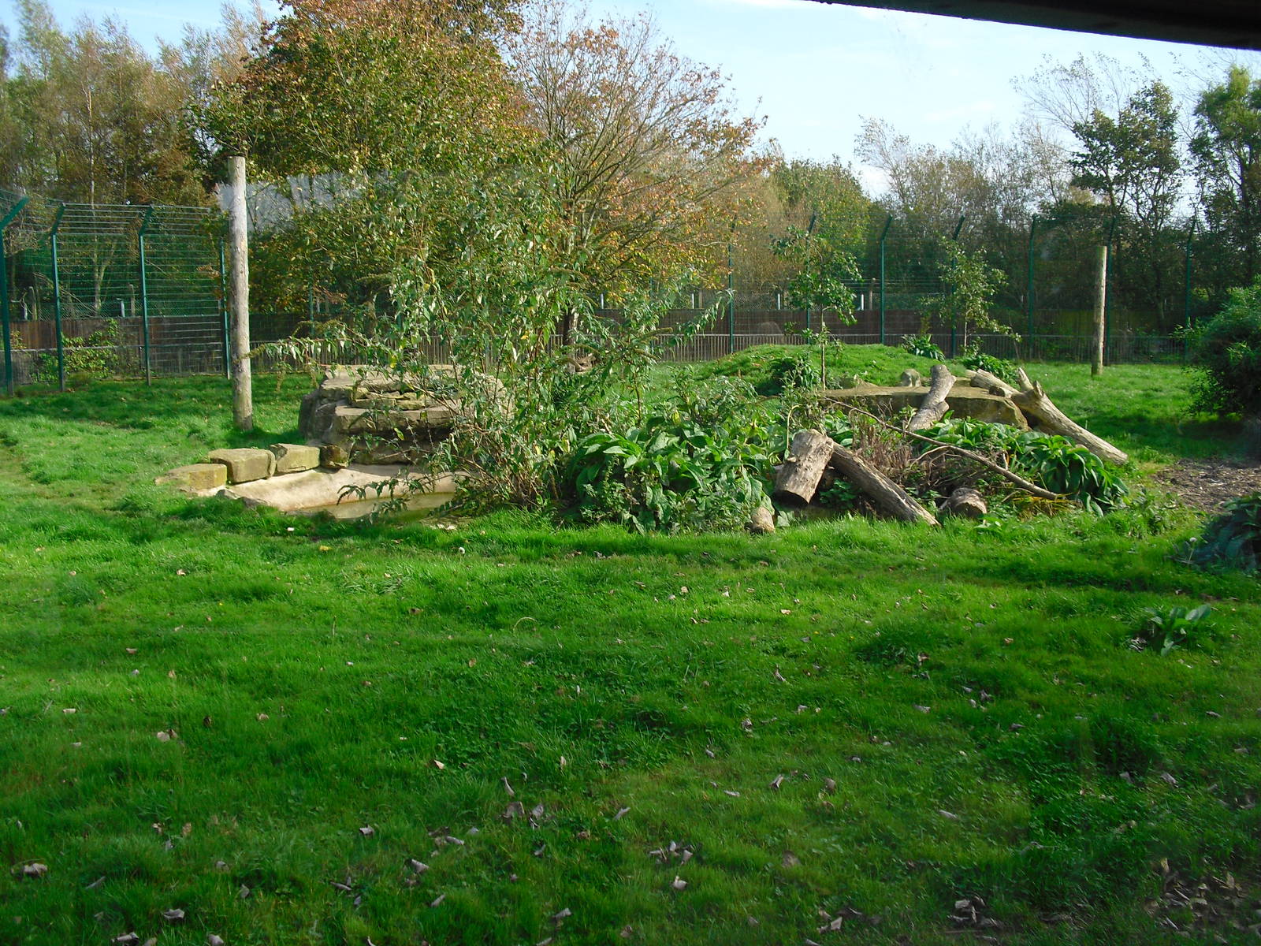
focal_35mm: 36
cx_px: 630
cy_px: 473
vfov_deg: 39.7
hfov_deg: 51.4
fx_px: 1311
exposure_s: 1/320
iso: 100
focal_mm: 6.3
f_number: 3.1
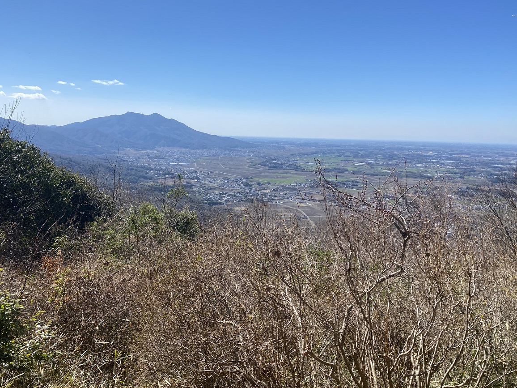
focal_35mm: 27
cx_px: 265
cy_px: 193
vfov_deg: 51.4
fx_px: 403
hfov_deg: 65.3
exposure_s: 1/3300
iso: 32
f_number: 1.8
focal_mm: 4.25
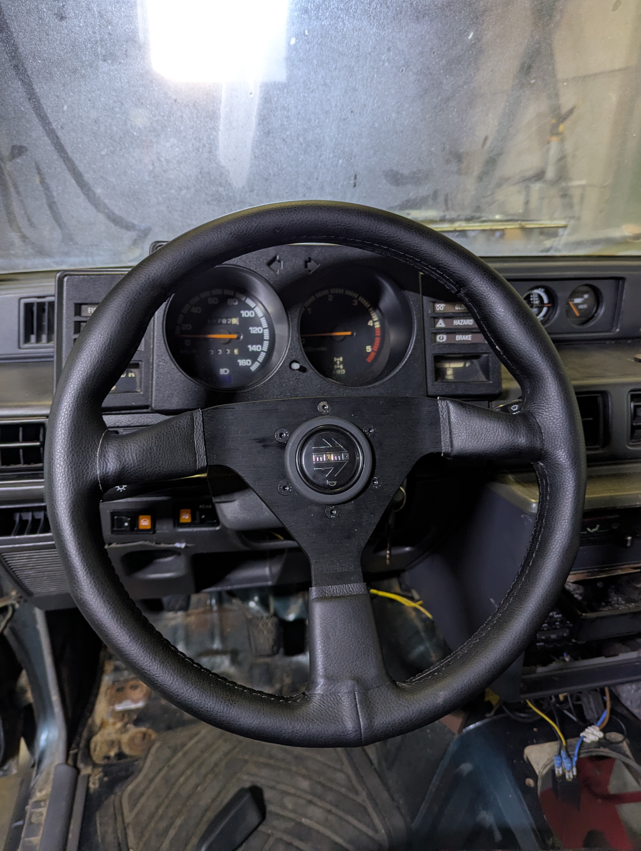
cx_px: 320
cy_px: 426
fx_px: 591
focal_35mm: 24
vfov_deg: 71.5
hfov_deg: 56.9
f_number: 1.85
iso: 63
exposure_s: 1/25
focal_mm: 6.81
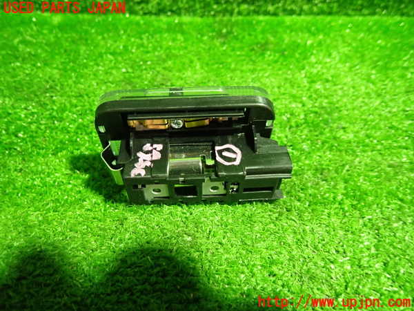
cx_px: 207
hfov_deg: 69.4
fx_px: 299
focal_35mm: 25
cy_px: 156
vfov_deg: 54.9
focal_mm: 4.5
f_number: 2
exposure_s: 1/30
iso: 640
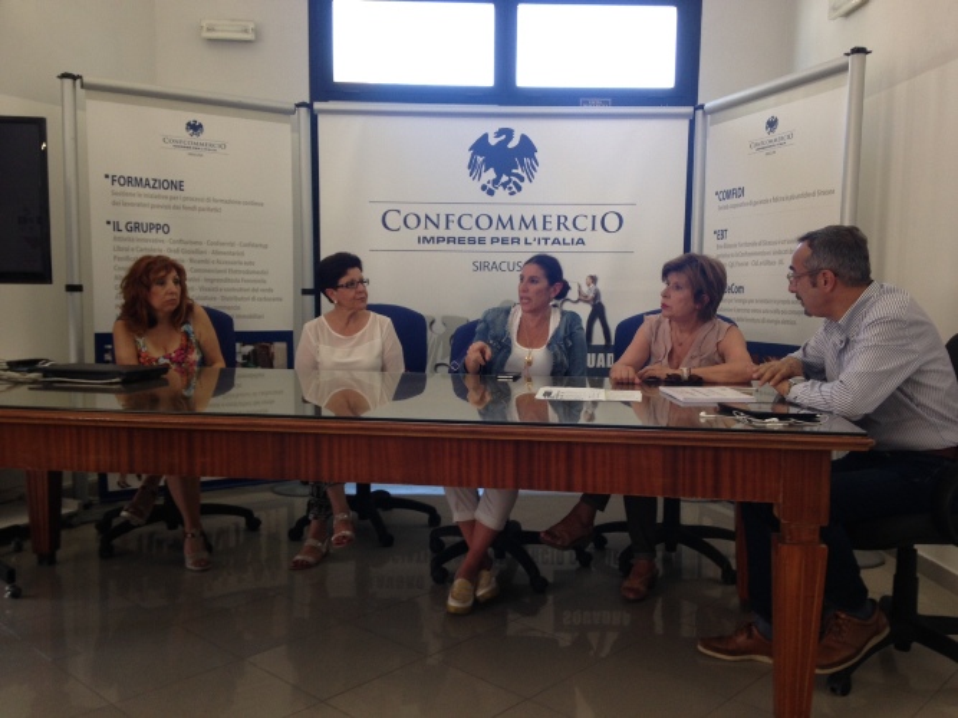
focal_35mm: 33
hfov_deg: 55.4
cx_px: 479
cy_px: 359
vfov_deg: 42.9
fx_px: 913
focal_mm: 4.12
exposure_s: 1/24
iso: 50
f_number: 2.4
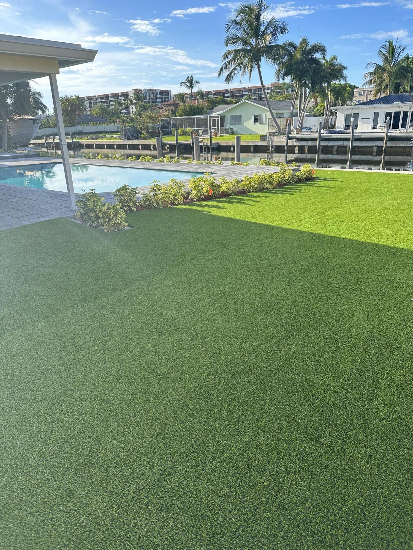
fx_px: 382
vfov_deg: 71.6
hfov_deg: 56.8
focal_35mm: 24
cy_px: 275
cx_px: 206
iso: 80
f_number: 1.78
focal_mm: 6.86
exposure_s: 1/1227
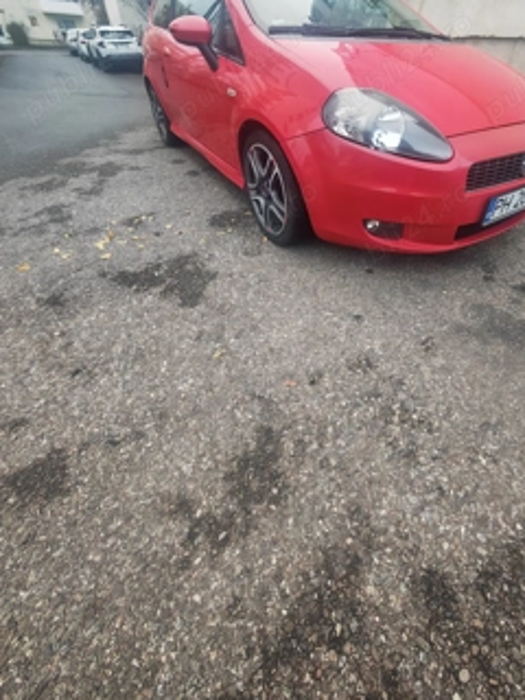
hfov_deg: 80.4
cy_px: 271
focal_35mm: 15
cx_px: 324
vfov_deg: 96.5
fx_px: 303
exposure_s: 1/33
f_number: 2
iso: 250
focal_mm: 1.82
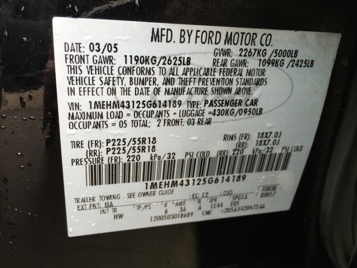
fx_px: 299
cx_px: 178
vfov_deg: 48.2
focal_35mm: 29
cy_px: 134
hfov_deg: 61.7
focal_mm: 4.15
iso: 50
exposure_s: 1/120
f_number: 2.2
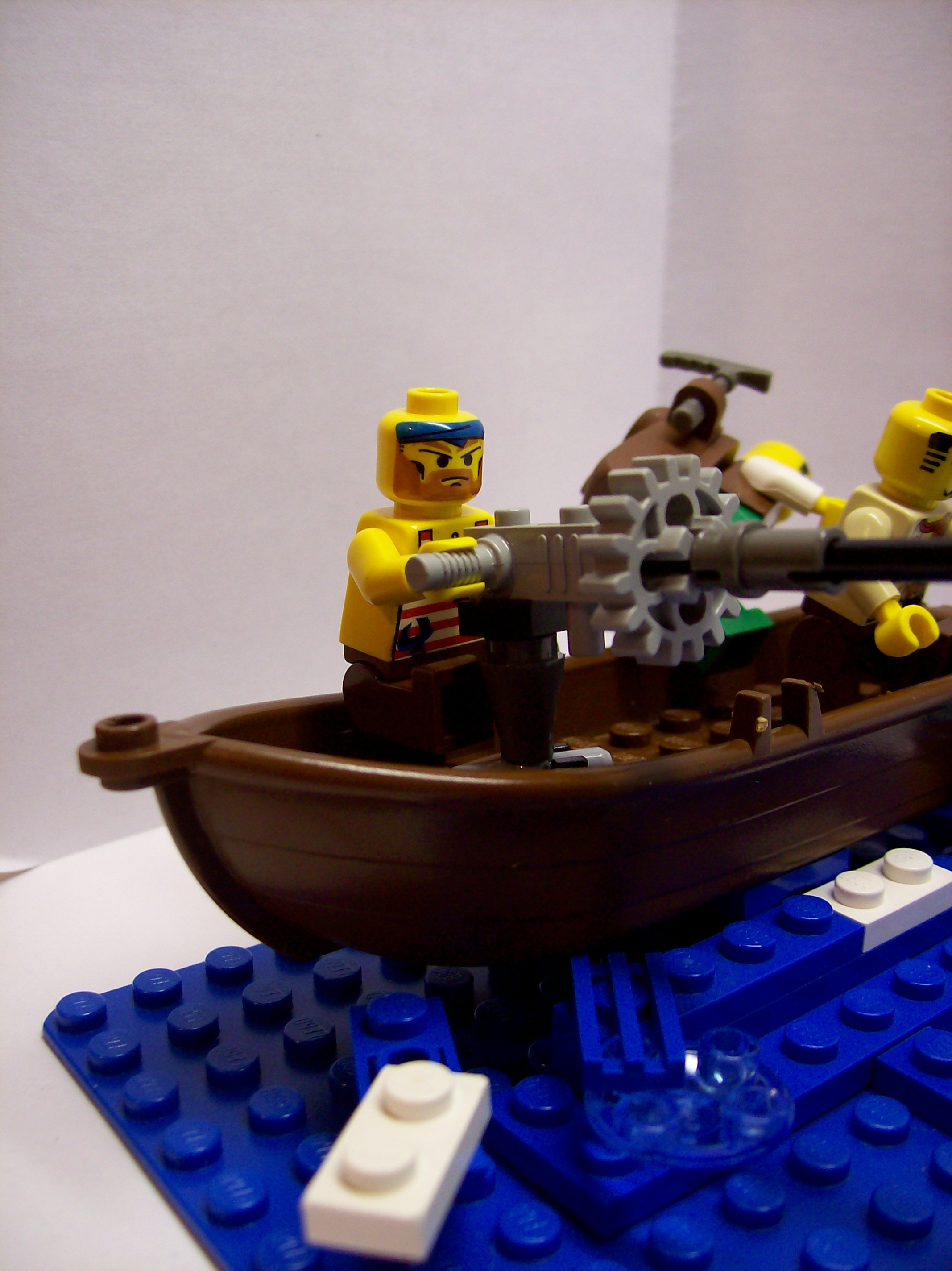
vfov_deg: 51.4
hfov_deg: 39.6
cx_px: 476
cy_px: 636
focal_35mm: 36
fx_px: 1321
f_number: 2.7
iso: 80
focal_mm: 6
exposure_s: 1/37.3
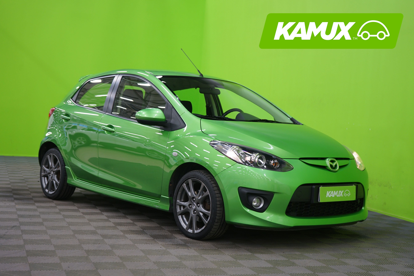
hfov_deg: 36.2
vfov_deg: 24.6
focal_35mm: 55
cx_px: 207
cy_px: 138
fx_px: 632
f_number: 5
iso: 400
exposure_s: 1/8
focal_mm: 55
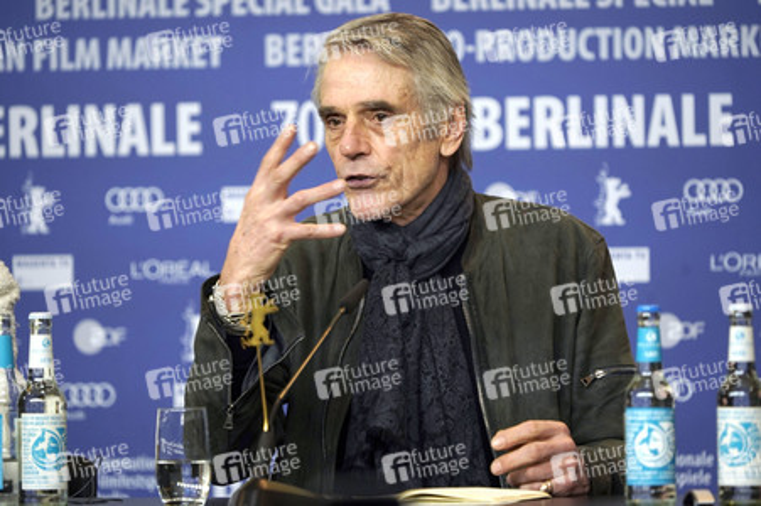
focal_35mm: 481
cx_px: 380
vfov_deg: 2.9
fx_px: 10160
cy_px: 253
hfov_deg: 4.3
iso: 1600
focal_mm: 481
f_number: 6.3
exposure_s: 1/200
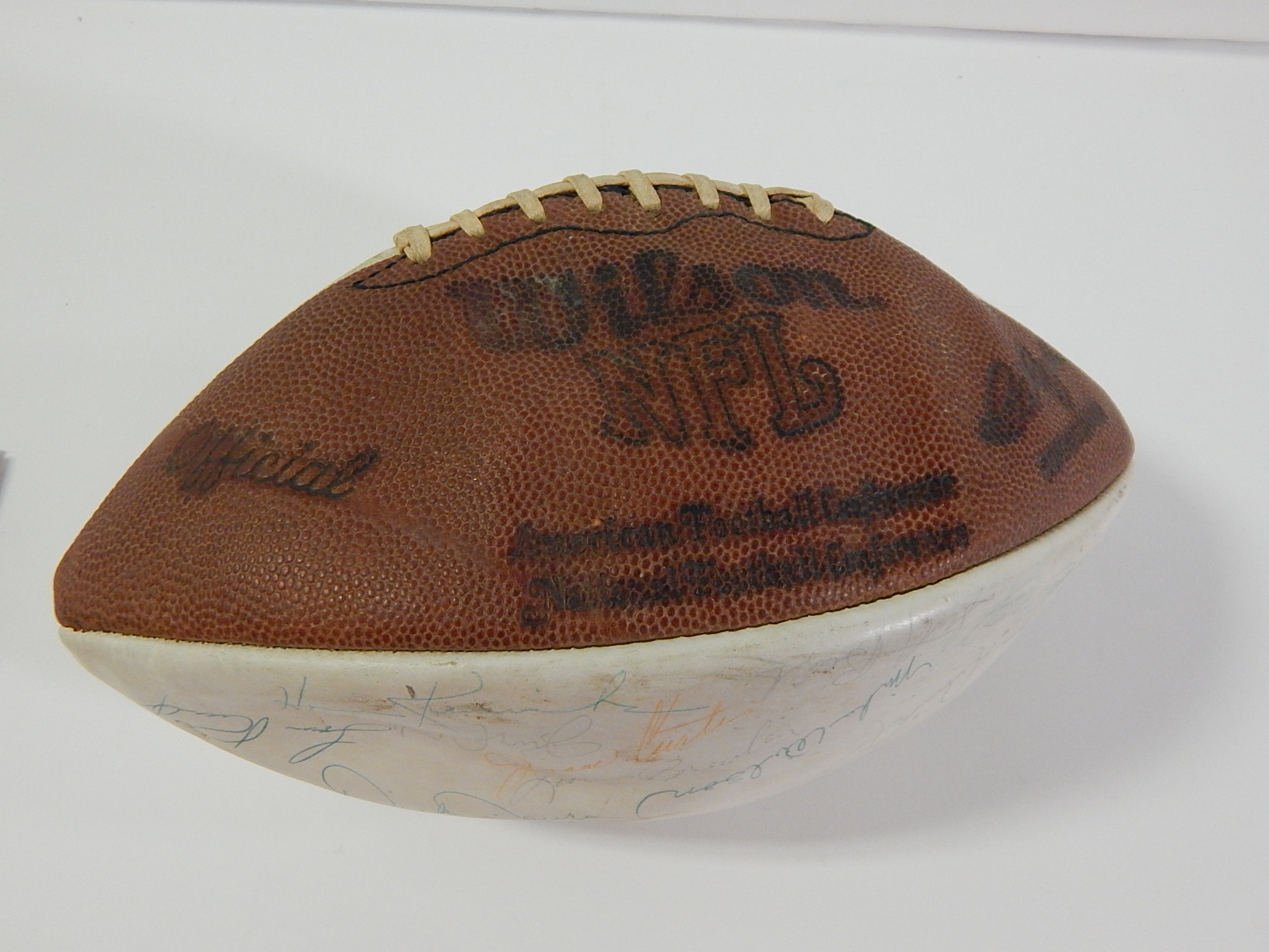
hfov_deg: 58.4
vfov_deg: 45.4
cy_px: 476
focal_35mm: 31
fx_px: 1136
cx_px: 634
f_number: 3.2
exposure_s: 1/60
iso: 400
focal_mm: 5.6
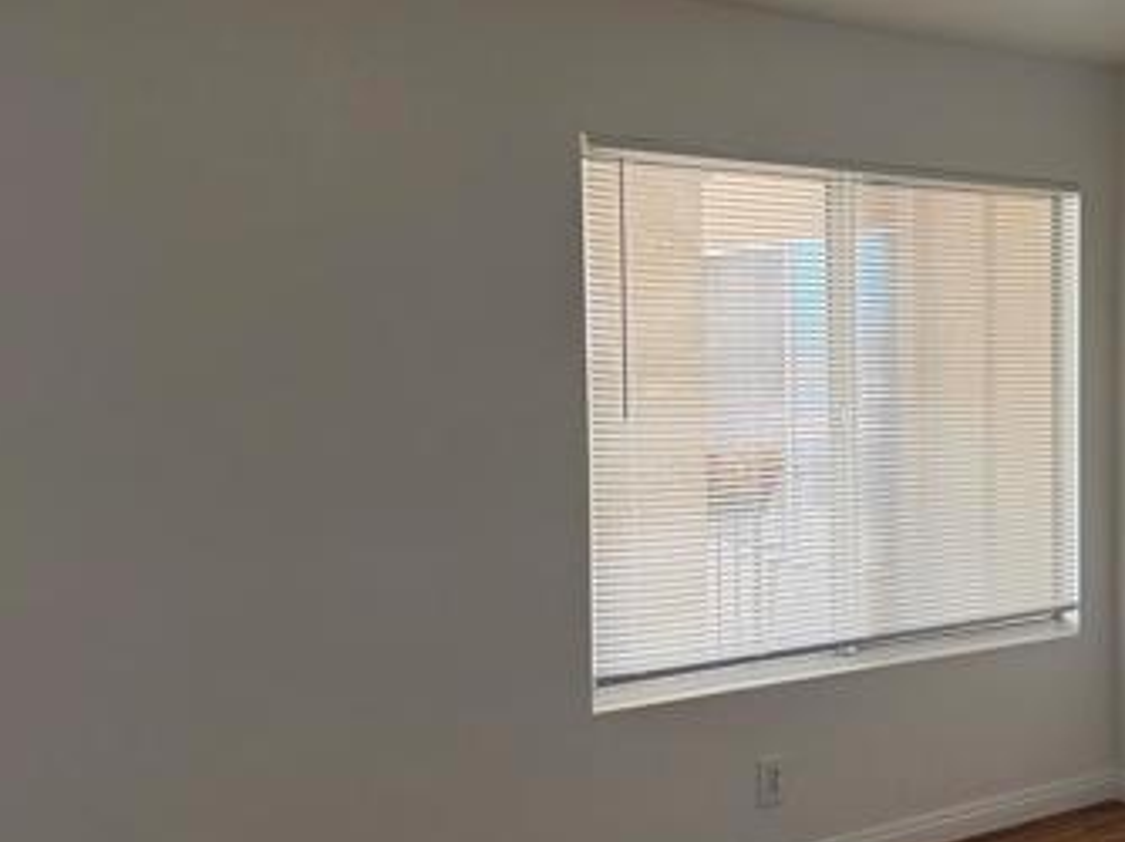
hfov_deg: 39.7
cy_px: 455
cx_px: 889
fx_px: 1494
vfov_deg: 31.5
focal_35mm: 46
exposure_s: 1/120
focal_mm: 6.76
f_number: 1.78
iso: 160
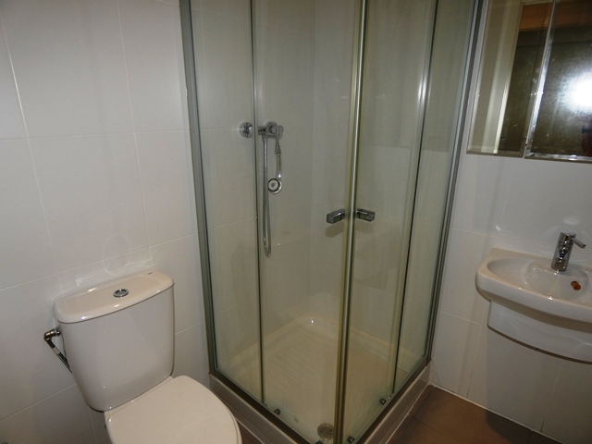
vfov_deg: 66.0
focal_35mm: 20
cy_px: 222
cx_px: 296
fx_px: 342
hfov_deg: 81.7
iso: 80
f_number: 2.8
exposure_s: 1/60
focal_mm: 3.6
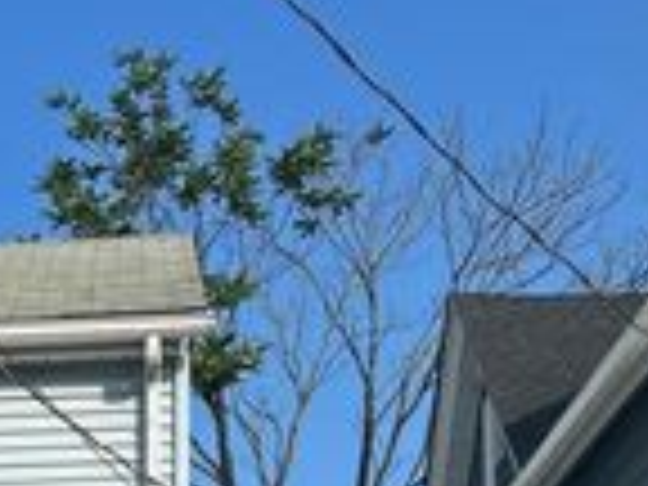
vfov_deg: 14.8
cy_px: 803
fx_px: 1685
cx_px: -76
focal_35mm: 90
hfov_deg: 20.7
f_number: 1.5
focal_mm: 5.7
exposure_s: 1/4444
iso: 50
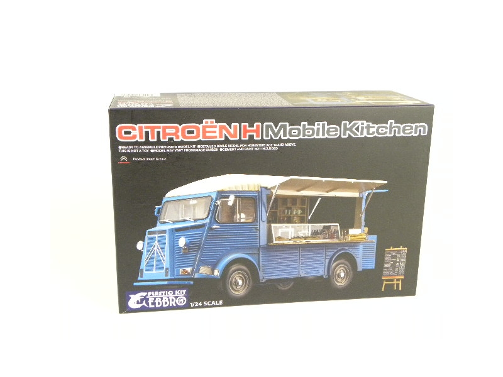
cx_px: 252
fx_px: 756
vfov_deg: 28.0
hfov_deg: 36.8
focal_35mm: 52
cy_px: 188
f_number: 3.5
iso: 400
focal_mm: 9.2
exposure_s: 1/69
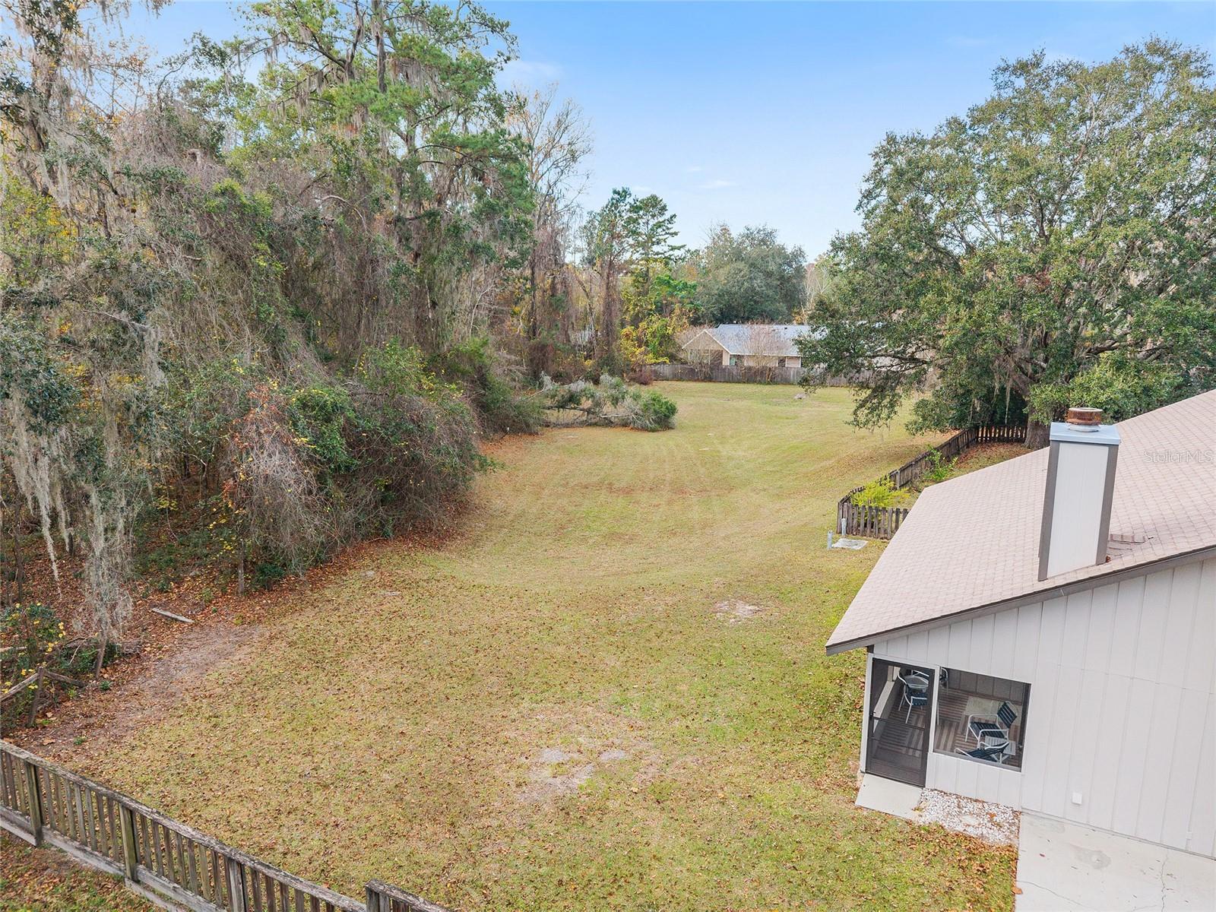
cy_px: 456
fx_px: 843
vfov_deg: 56.8
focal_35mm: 24
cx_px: 608
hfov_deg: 71.6
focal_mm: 8.67
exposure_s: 1/2000
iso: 410
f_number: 1.8
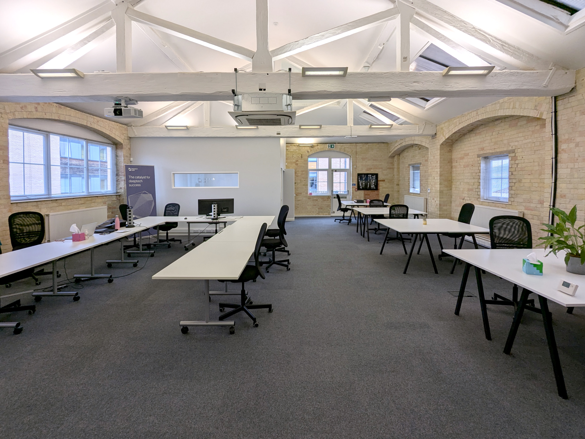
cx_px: 292
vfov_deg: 78.1
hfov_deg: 94.5
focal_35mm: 16
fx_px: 270
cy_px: 220
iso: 46
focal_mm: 2.35
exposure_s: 1/147
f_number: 2.2
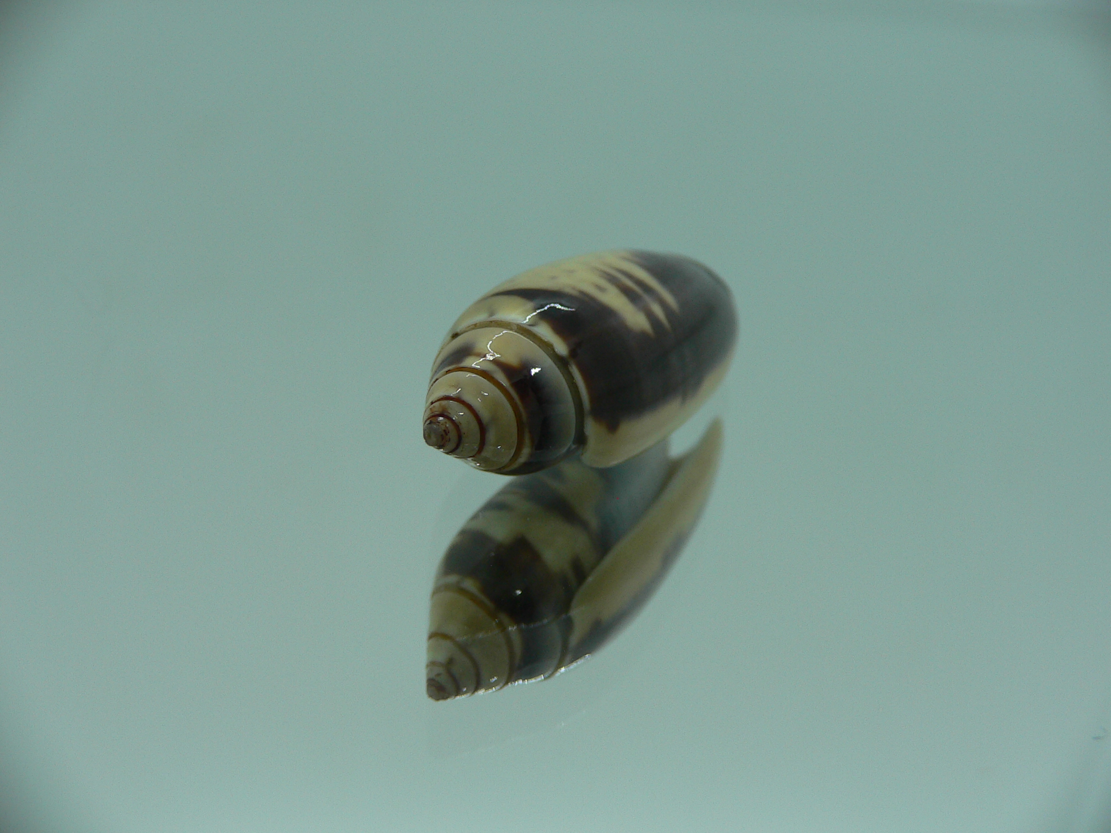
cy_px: 416
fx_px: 1123
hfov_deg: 52.6
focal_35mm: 35
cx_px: 556
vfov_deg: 40.7
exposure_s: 1/80
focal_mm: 4.6
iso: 80
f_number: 2.8
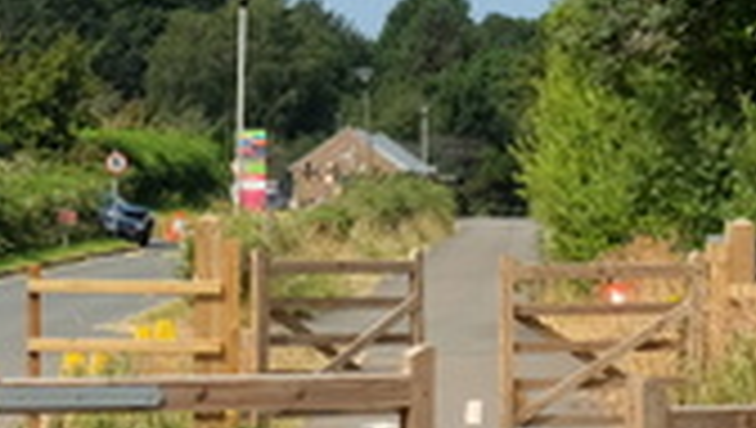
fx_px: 4255
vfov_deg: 5.7
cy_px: 446
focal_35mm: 212
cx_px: -238
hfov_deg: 9.9
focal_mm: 28.9
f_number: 8
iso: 400
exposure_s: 1/420
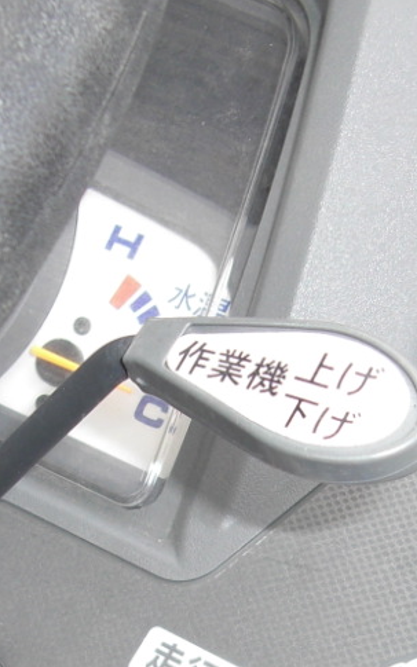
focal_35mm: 98
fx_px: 1782
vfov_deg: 20.4
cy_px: 690
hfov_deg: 13.3
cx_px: 241
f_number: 2.6
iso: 50
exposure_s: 1/60
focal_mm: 4.9
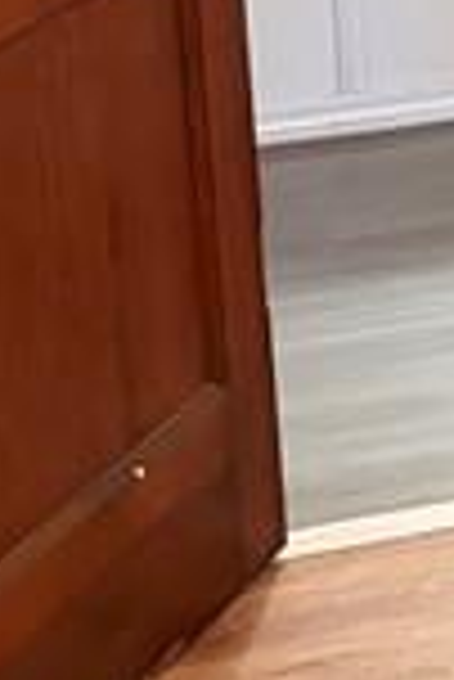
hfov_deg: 6.4
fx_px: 3454
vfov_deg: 10.6
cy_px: -486
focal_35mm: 183
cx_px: 1690
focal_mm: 5.96
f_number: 1.6
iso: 500
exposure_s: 1/30
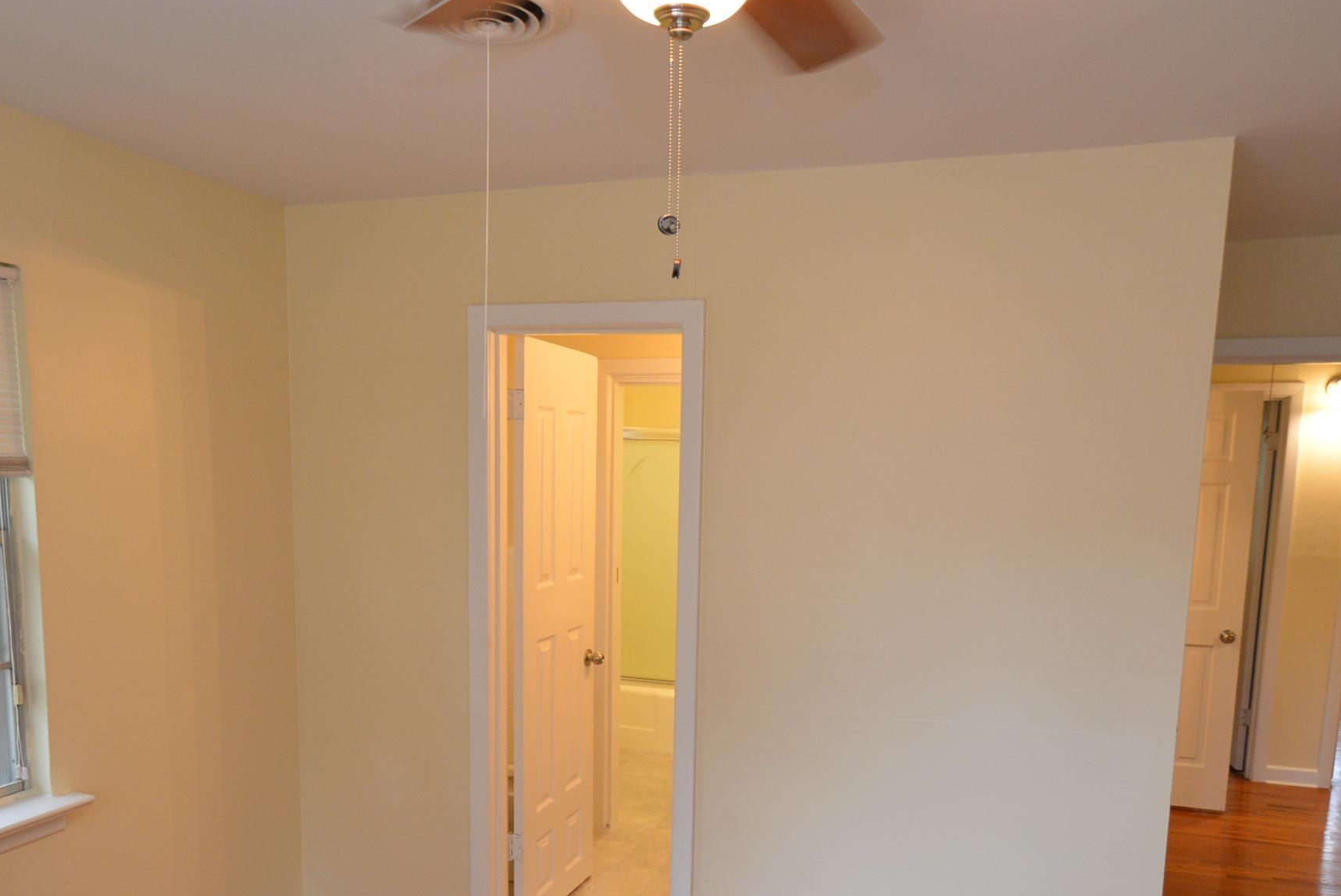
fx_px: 969
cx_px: 667
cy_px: 561
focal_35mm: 26
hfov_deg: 69.3
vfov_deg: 49.2
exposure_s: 1/60
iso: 640
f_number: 4
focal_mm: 10
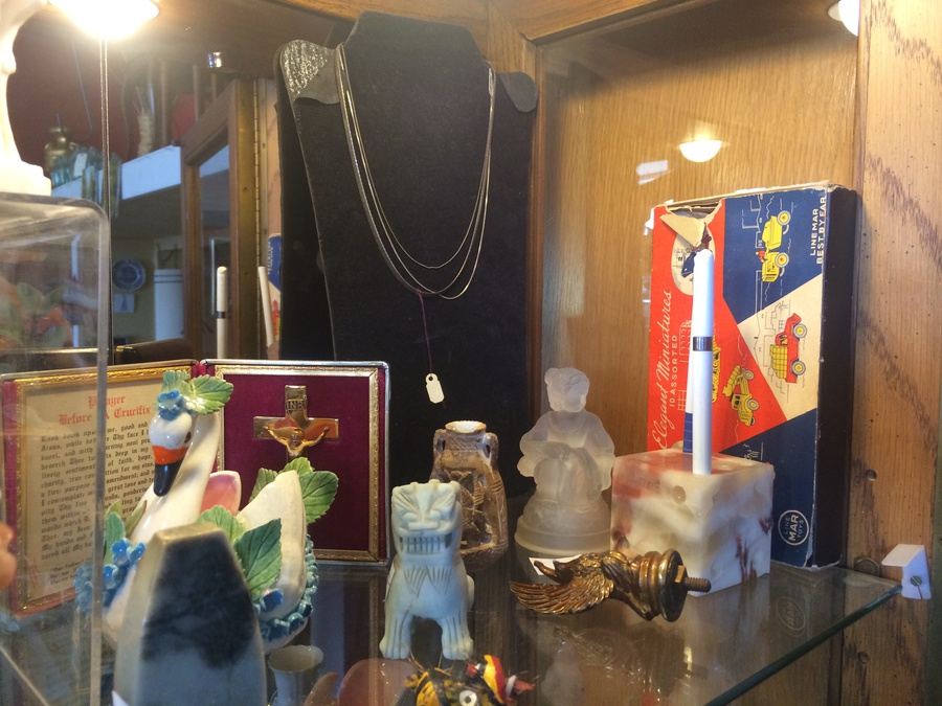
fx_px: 816
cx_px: 471
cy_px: 353
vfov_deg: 46.8
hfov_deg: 60.0
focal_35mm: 30
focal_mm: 4.12
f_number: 2.2
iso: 160
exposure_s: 1/30
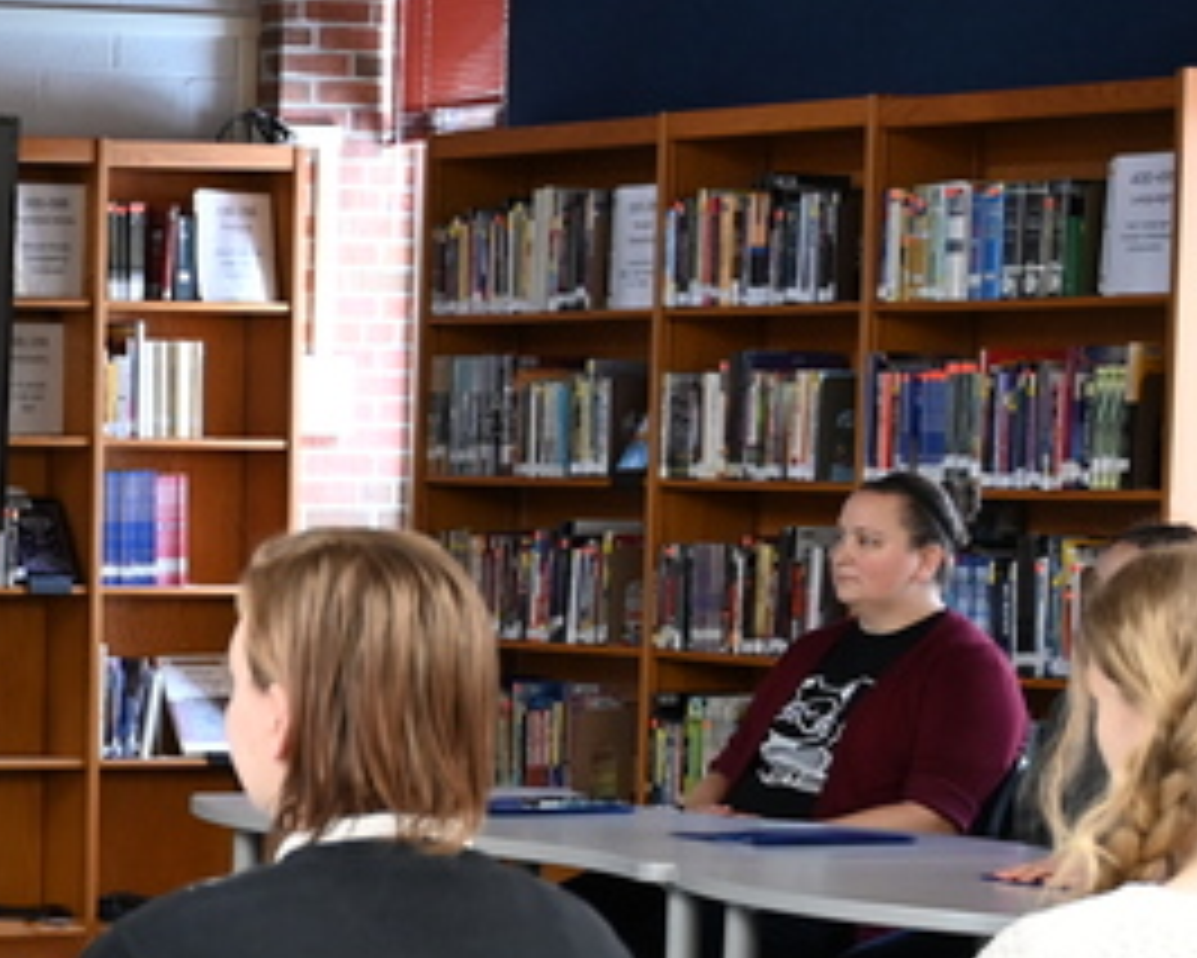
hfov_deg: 12.9
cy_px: 789
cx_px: -855
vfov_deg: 11.2
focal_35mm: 137
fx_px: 4855
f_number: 4
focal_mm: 38
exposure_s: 1/125
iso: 1100
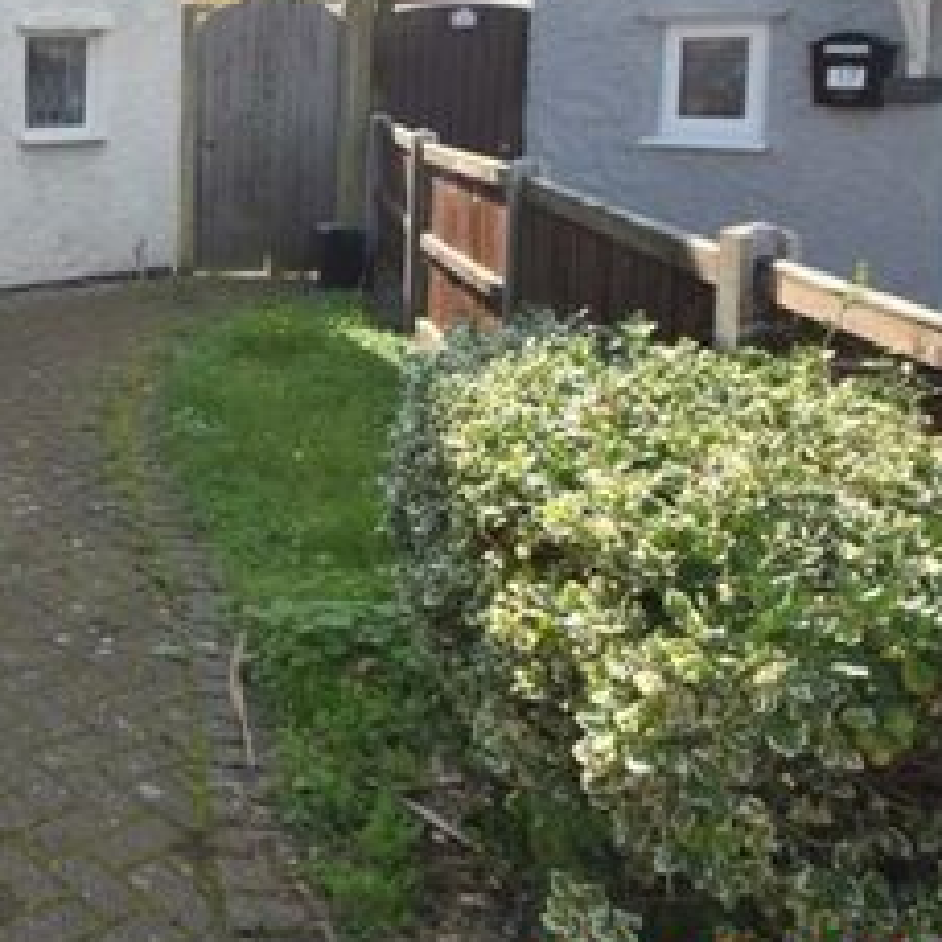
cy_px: 175
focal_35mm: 39
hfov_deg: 33.9
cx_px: -210
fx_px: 1201
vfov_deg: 40.9
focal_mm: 10
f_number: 8
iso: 200
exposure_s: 1/250
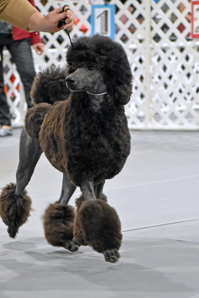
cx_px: 100
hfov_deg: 9.0
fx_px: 1268
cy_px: 149
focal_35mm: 153
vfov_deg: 13.4
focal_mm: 102
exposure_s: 1/160
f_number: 4.8
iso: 3200
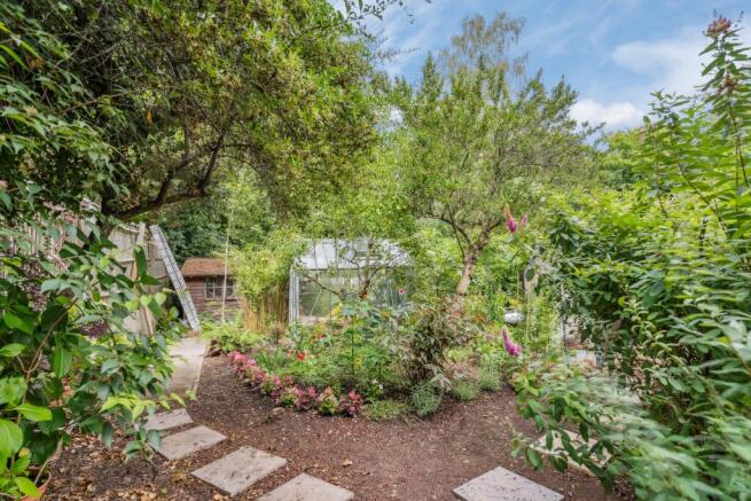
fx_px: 334
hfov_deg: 96.7
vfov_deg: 73.8
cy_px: 250
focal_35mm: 16
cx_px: 376
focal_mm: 16
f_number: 5.6
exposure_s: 1/400
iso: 640
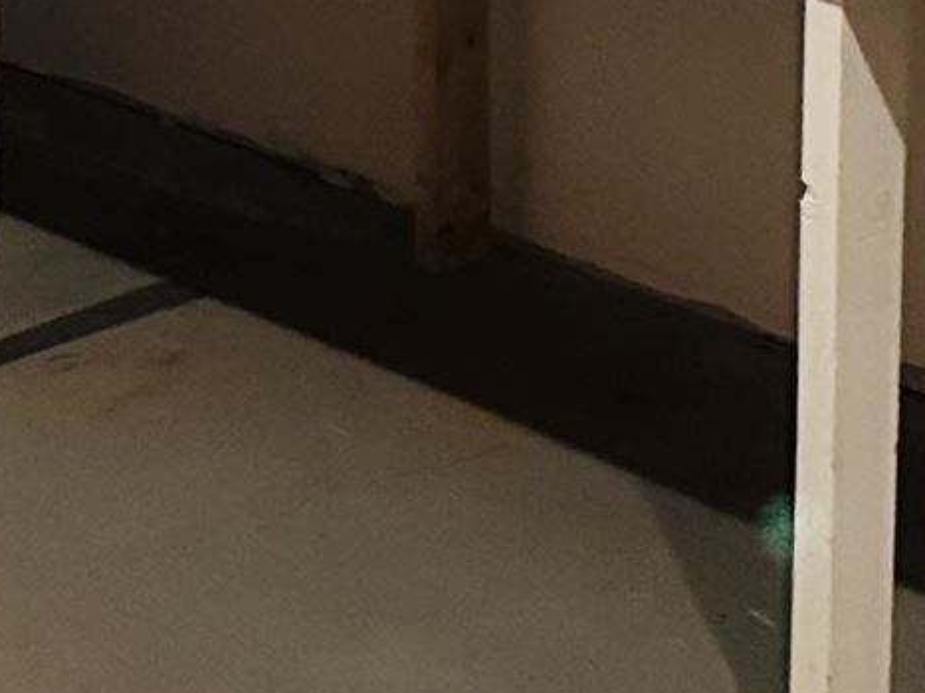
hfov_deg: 12.3
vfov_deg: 8.8
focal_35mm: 158
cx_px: -57
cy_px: -800
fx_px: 4221
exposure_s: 1/60
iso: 640
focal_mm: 6.86
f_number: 1.78
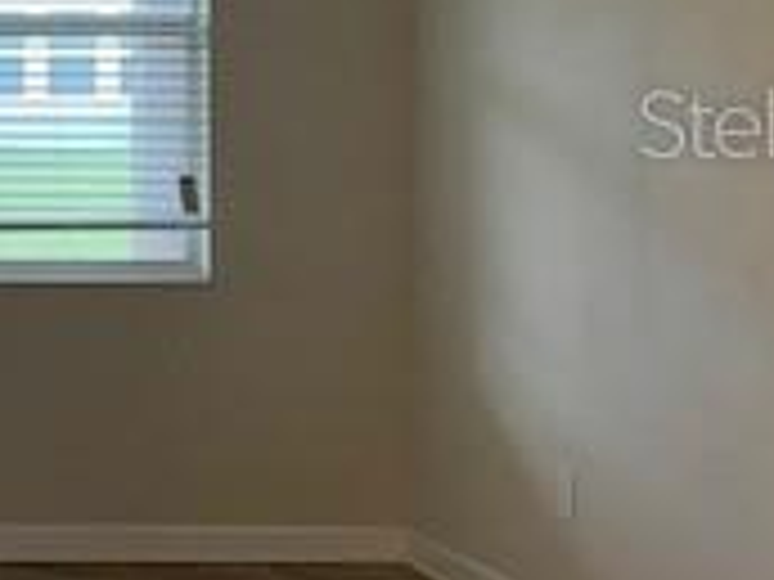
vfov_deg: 15.2
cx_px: -378
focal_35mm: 97
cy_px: 121
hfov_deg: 18.1
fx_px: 2169
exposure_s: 1/60
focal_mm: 4.25
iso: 50
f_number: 1.8
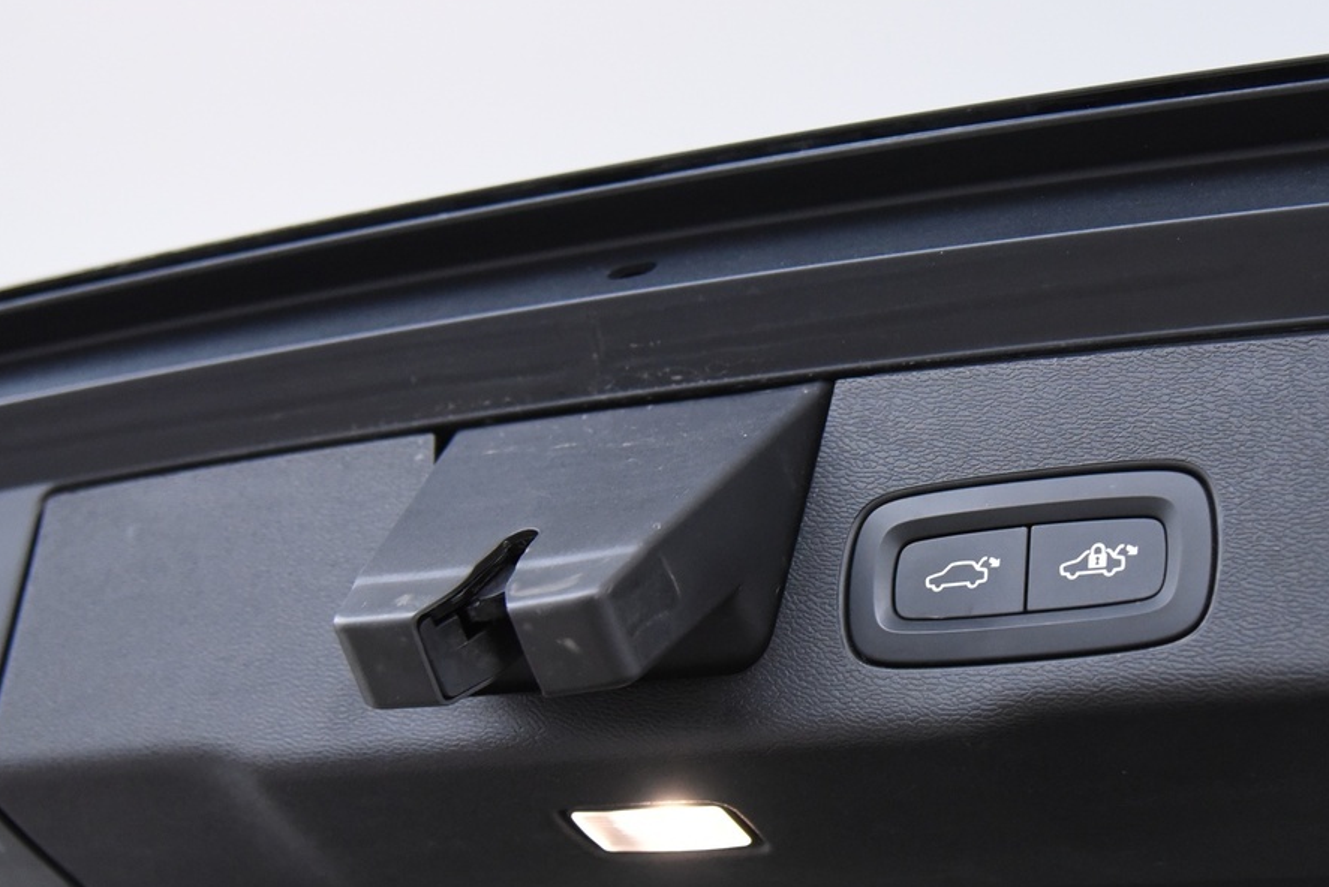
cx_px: 962
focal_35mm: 62
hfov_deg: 31.9
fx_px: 2289
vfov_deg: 21.9
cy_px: 577
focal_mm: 34
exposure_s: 1/160
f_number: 4
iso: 4000
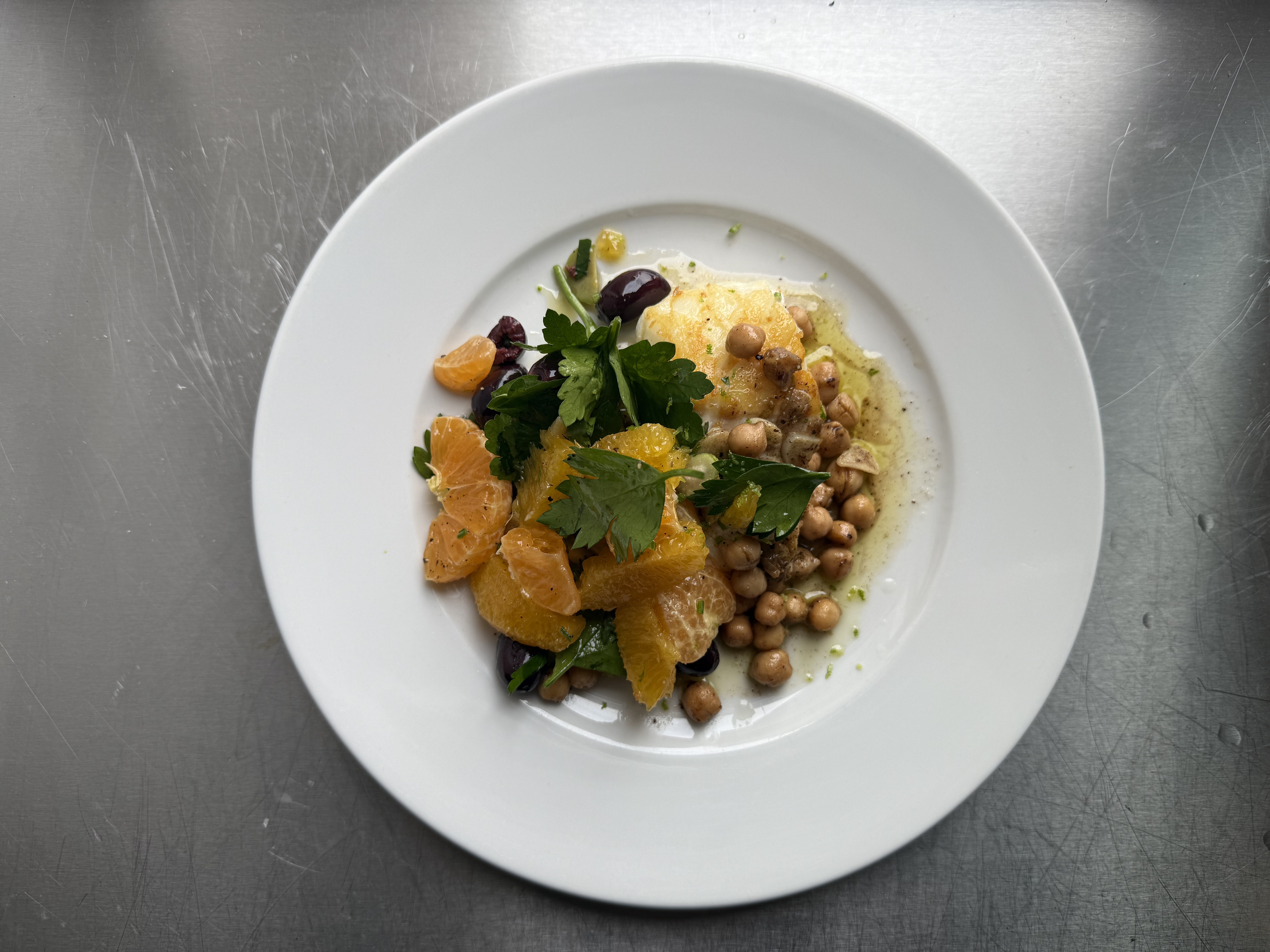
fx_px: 881
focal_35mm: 24
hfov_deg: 71.6
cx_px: 635
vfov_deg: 56.8
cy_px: 476
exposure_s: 1/162
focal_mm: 6.76
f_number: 1.78
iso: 64
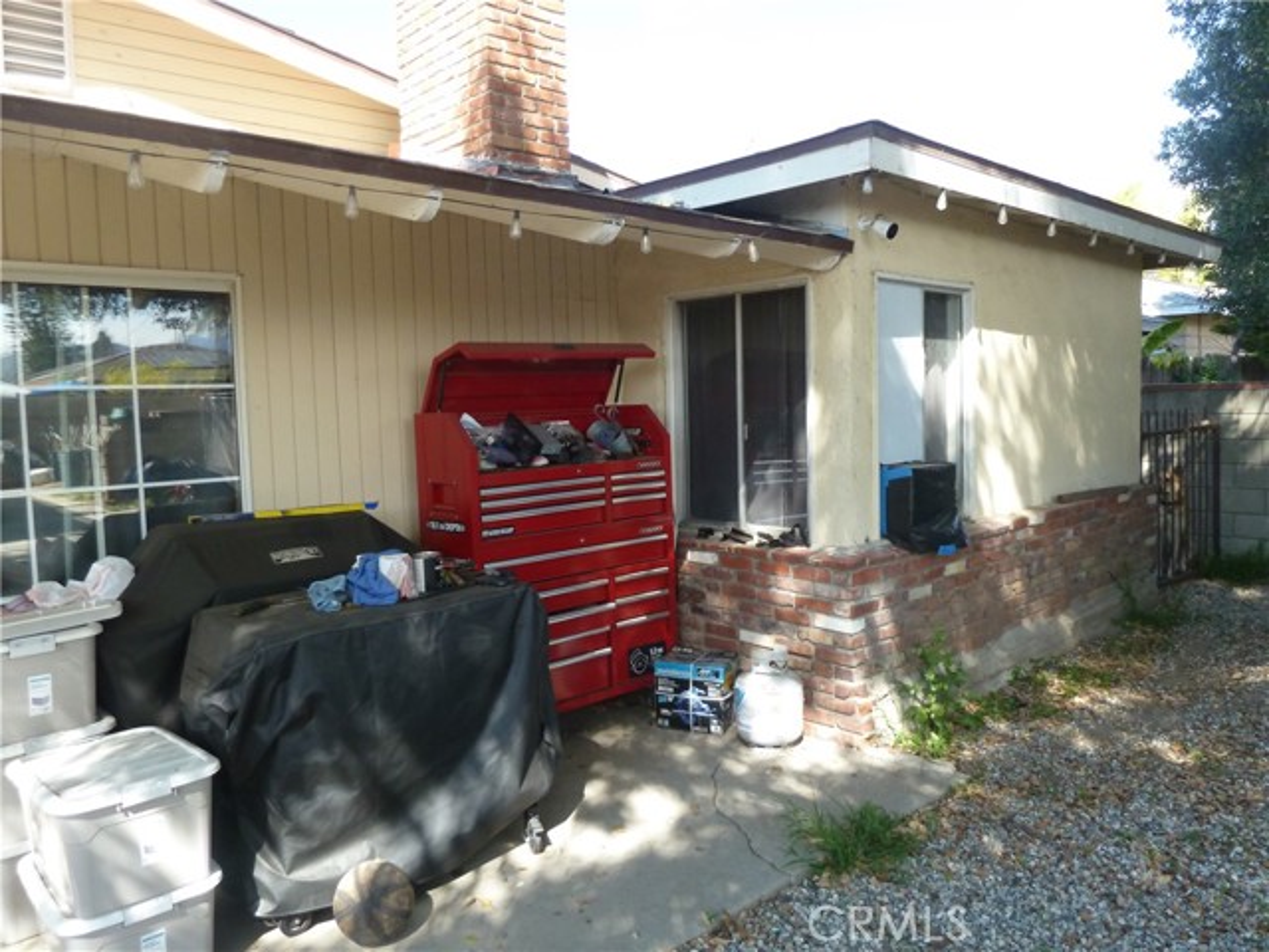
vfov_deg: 54.9
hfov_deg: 69.4
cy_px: 476
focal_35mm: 25
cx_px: 634
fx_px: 916
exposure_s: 1/250
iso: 200
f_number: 3.3
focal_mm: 4.1
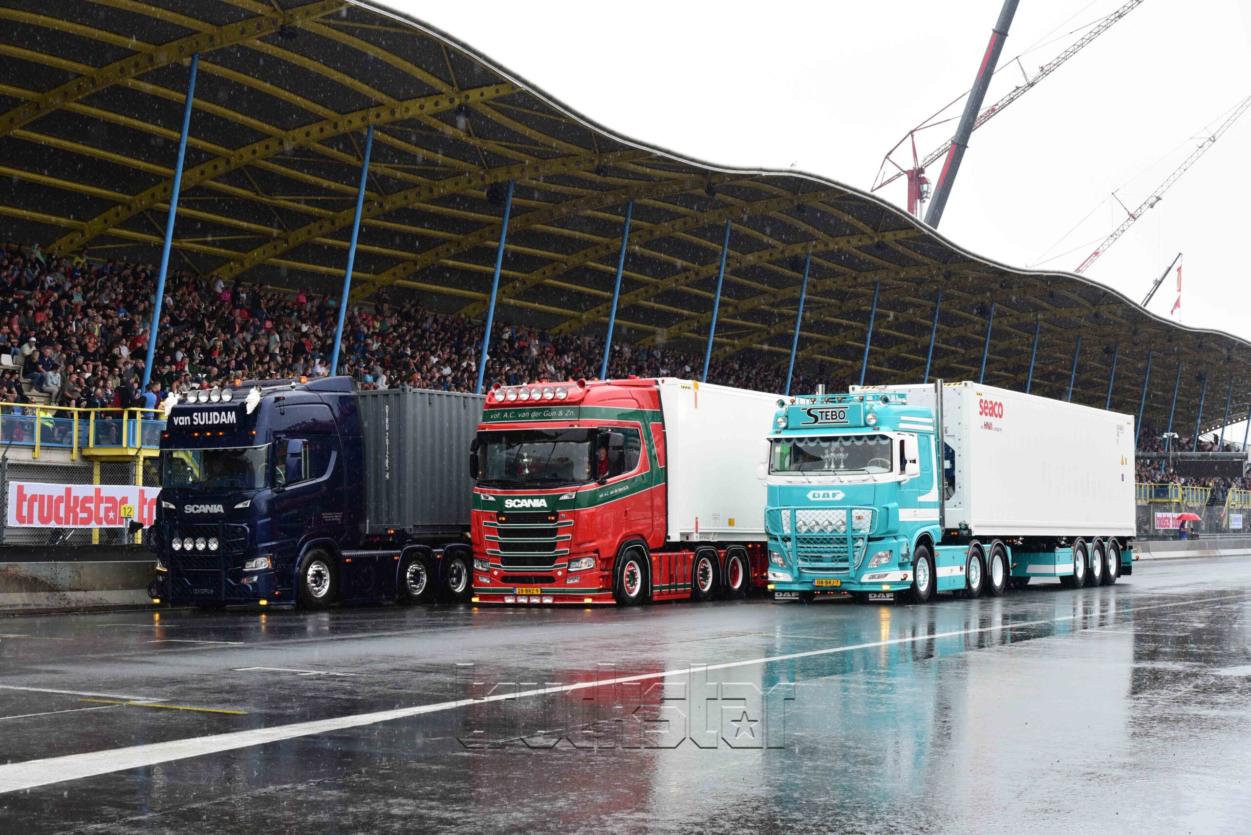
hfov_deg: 30.5
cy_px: 418
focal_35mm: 66
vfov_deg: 20.6
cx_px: 626
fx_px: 2294
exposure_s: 1/400
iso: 1250
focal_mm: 66
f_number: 8
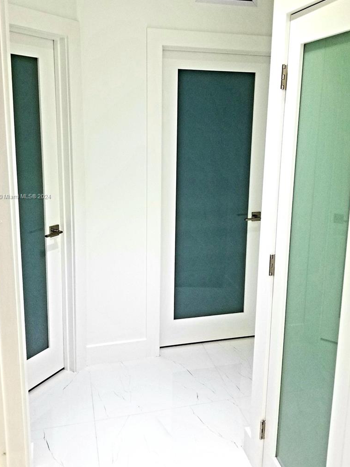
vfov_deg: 58.1
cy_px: 197
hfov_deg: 45.5
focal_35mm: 31
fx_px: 418
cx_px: 174
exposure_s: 1/30
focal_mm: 4.25
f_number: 1.7
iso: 160
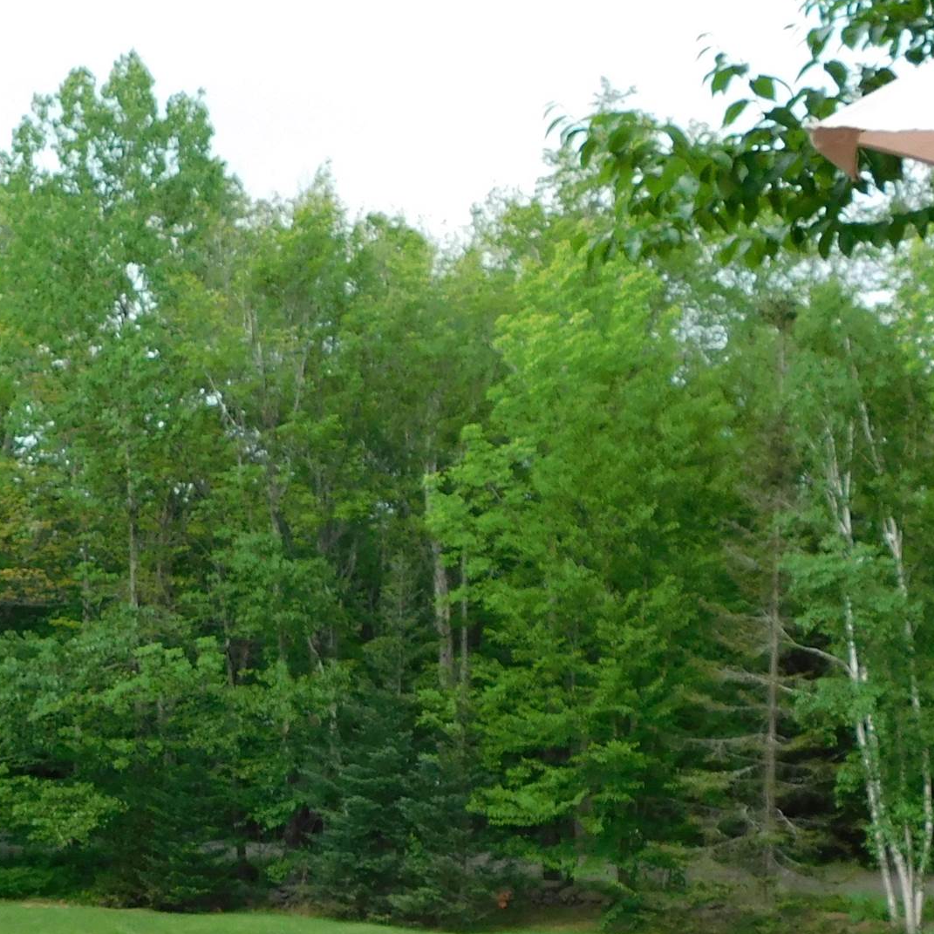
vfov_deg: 23.9
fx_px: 2167
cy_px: 755
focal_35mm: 71
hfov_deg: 23.9
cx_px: 182
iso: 125
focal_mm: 4.9
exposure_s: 1/200
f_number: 3.2
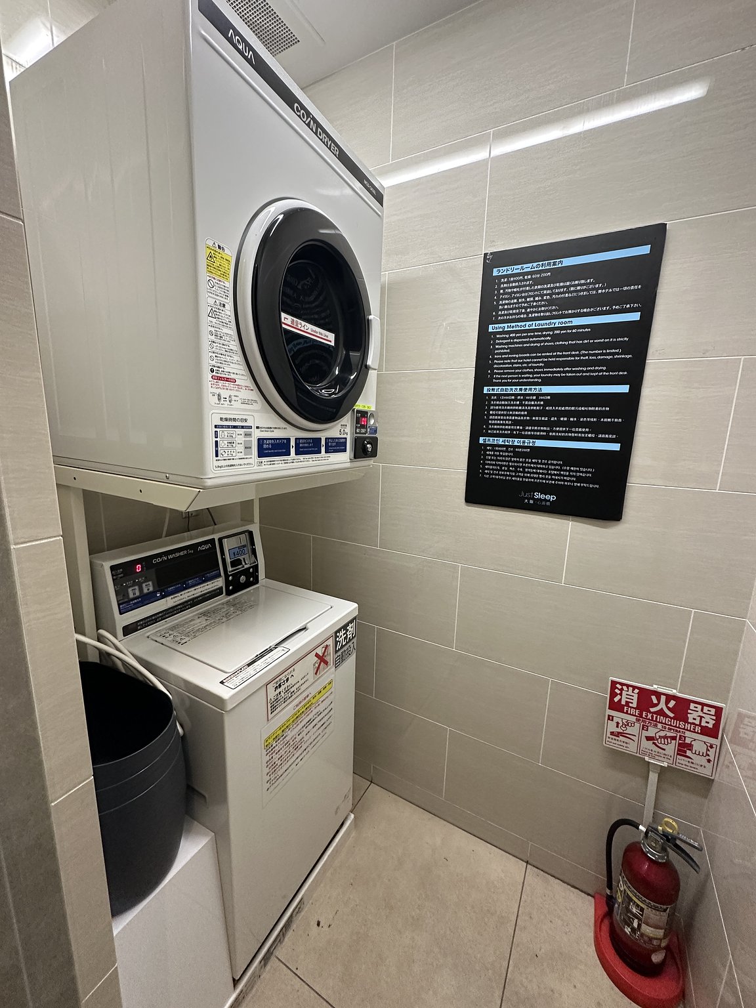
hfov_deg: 85.7
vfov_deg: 102.1
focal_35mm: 14
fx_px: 408
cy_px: 504
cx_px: 378
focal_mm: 2.22
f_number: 2.2
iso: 320
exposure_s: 1/120
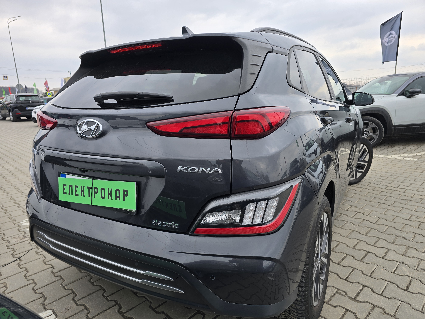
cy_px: 160
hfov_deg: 73.9
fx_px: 282
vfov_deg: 58.9
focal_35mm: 23
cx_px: 212
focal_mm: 6.3
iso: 16
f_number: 1.7
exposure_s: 1/180
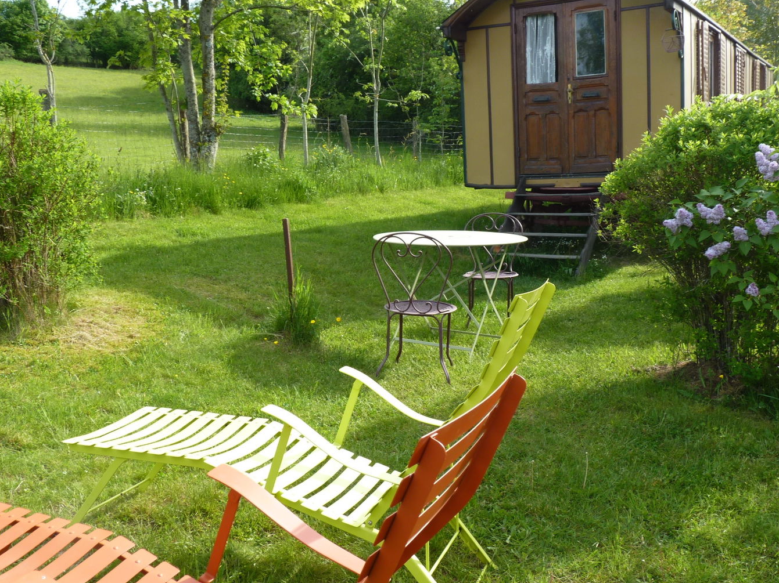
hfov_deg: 50.1
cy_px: 281
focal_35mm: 37
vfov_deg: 38.6
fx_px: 832
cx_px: 414
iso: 80
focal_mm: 5.4
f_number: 4
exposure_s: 1/160
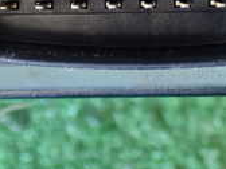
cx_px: 143
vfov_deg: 10.0
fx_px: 953
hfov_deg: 13.5
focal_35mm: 146
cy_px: -28
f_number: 2.8
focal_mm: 7.31
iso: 800
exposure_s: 1/40
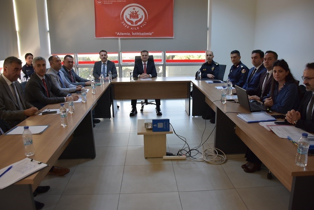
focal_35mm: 27
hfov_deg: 67.3
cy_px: 105
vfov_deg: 48.0
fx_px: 236
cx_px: 157
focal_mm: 18
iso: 800
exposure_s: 1/80
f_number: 4.5
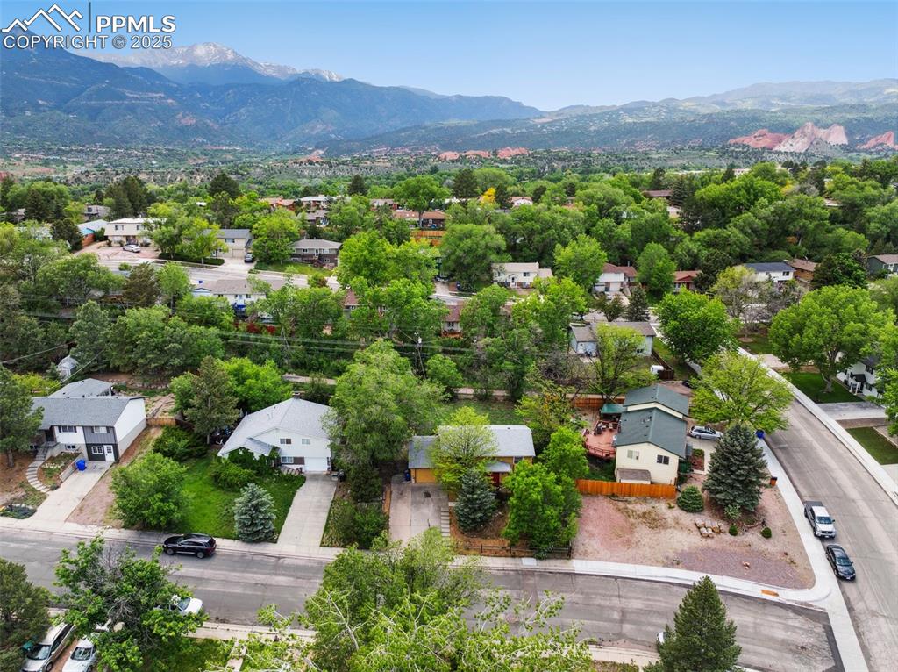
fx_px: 622
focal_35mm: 24
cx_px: 449
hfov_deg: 71.6
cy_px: 336
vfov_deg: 56.7
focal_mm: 12.3
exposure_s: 1/1600
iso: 350
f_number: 2.8
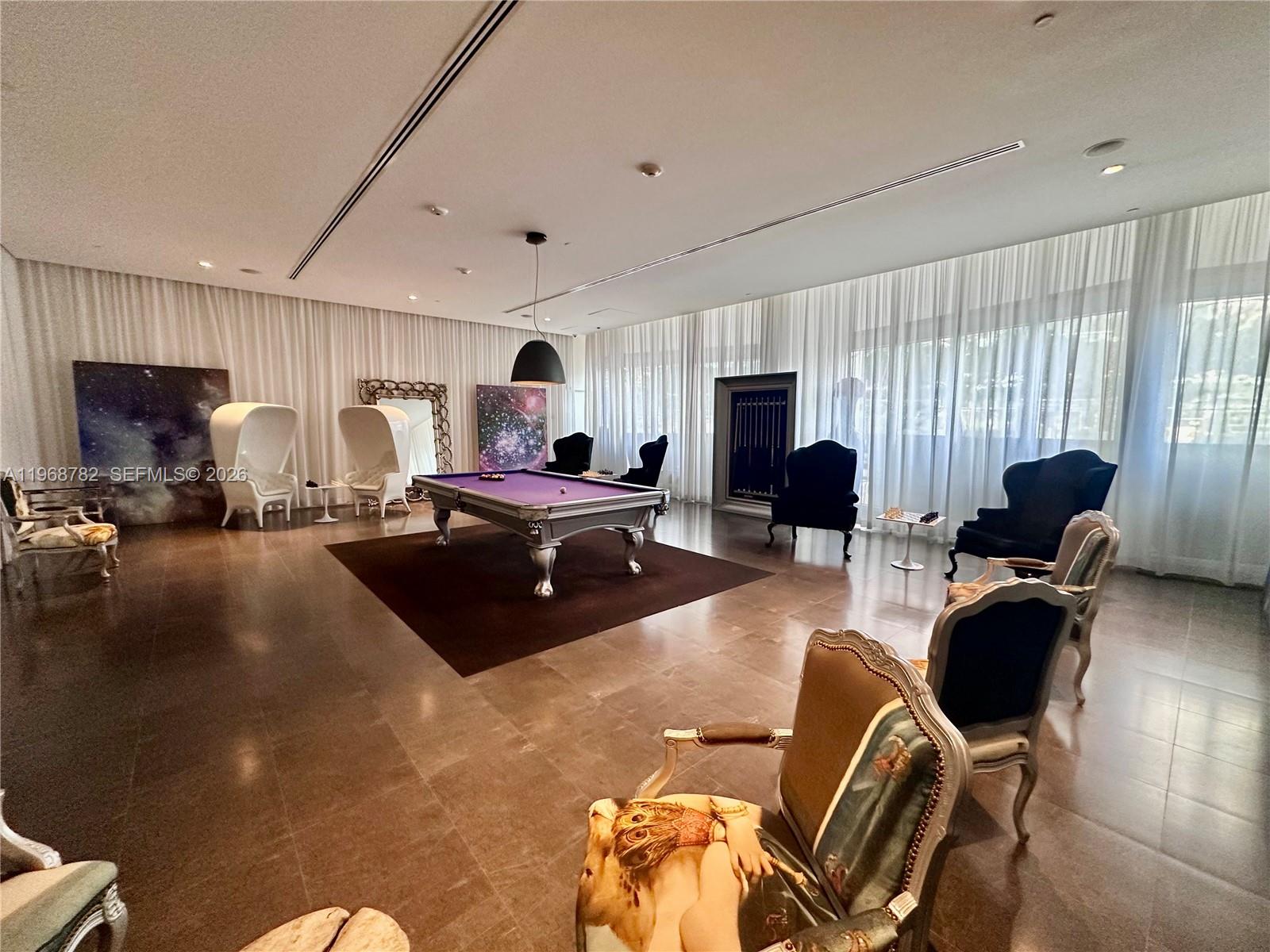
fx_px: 514
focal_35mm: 14
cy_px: 476
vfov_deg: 85.7
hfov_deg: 102.1
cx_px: 635
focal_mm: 2.22
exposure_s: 1/60
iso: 320
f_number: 2.2
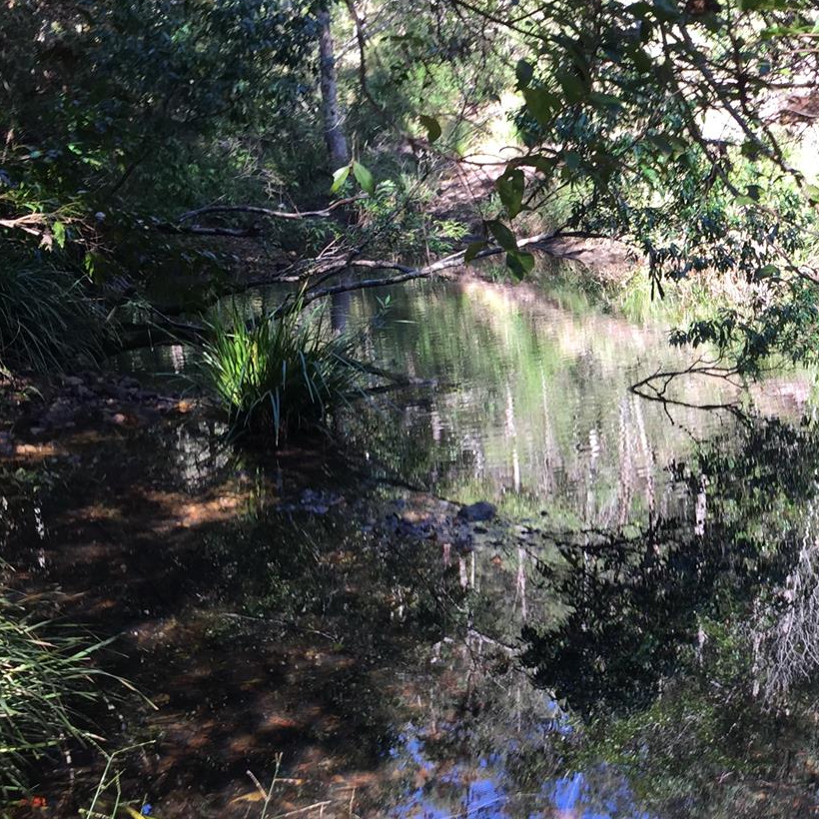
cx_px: 809
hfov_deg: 31.1
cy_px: 471
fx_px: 1365
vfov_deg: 33.3
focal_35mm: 51
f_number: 2.2
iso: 32
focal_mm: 4.15
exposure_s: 1/103
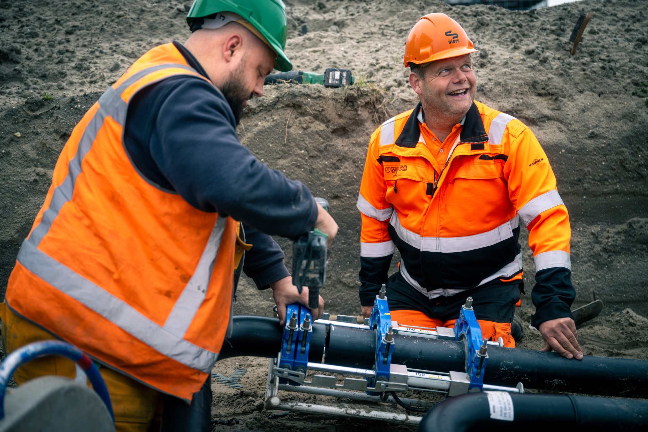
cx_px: 322
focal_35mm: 47
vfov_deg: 28.7
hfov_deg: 41.9
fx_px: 846
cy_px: 212
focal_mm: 46
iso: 110
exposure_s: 1/160
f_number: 2.8
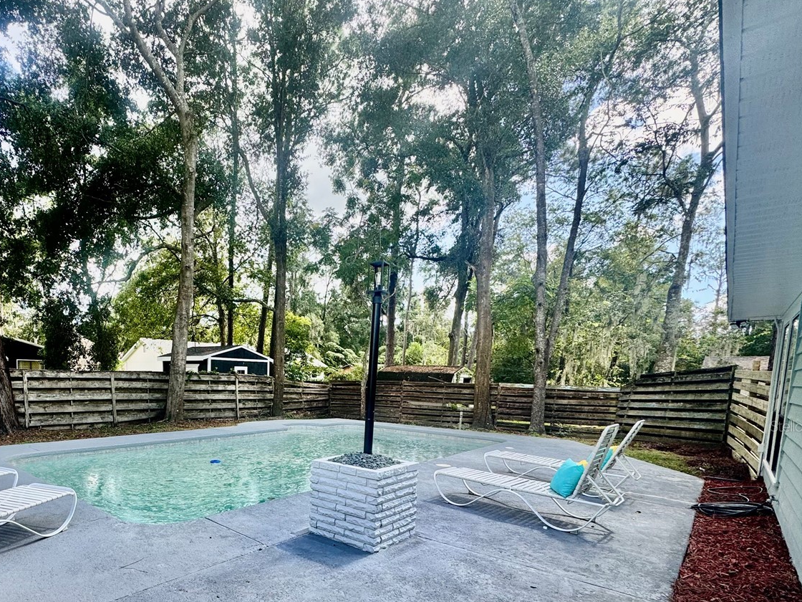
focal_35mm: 20
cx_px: 265
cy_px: 426
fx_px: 463
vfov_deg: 63.4
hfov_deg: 79.0
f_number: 2.2
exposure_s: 1/298
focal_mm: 2.22
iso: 40
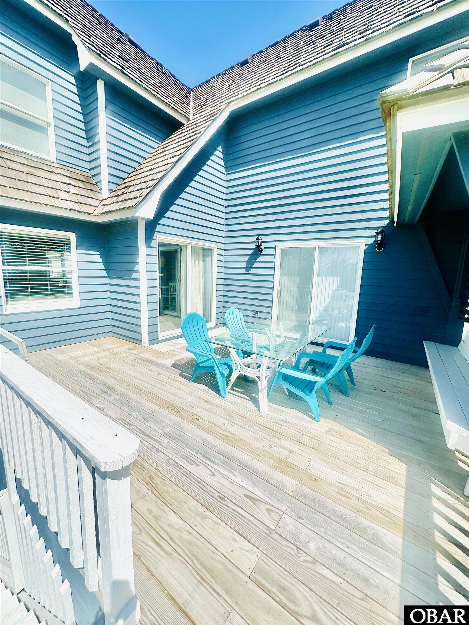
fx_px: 253
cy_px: 312
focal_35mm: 14
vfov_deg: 102.1
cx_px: 234
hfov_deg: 85.7
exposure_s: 1/3610
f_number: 2.2
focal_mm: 2.22
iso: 50
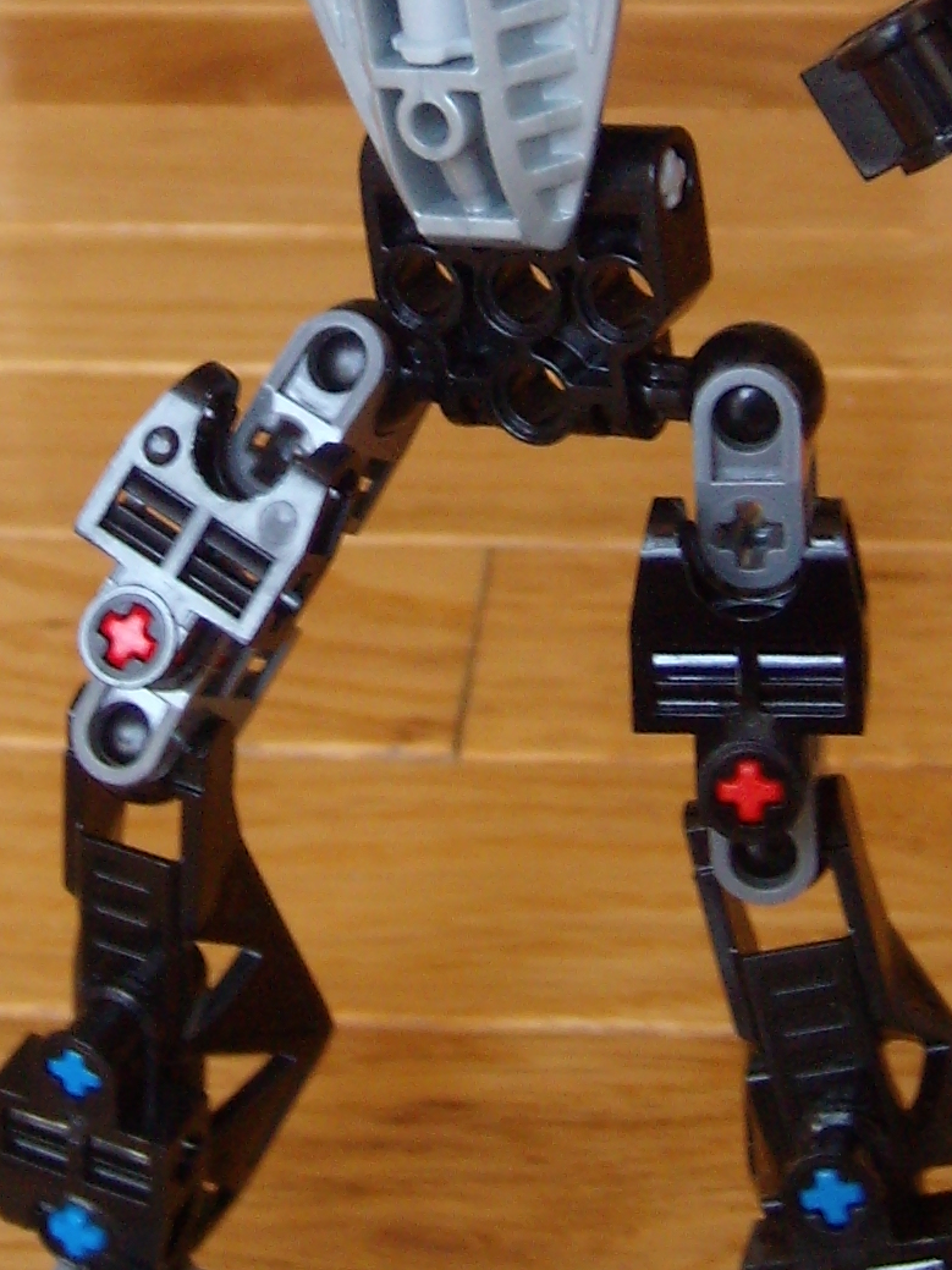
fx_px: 3778
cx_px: 361
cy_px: 83
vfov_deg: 18.7
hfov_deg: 14.4
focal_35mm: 103
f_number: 3.5
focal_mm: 6.4
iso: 100
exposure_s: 1/17.9
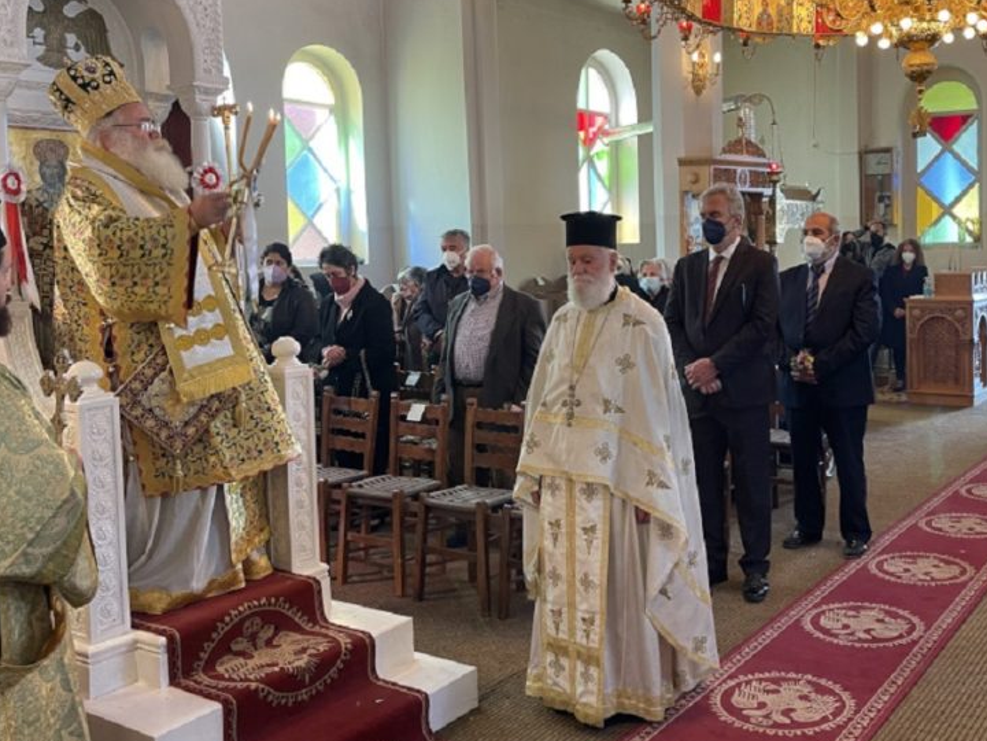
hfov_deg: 49.5
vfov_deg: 38.5
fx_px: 1055
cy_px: 301
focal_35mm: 37
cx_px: 631
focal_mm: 5.1
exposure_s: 1/50
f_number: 1.6
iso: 125
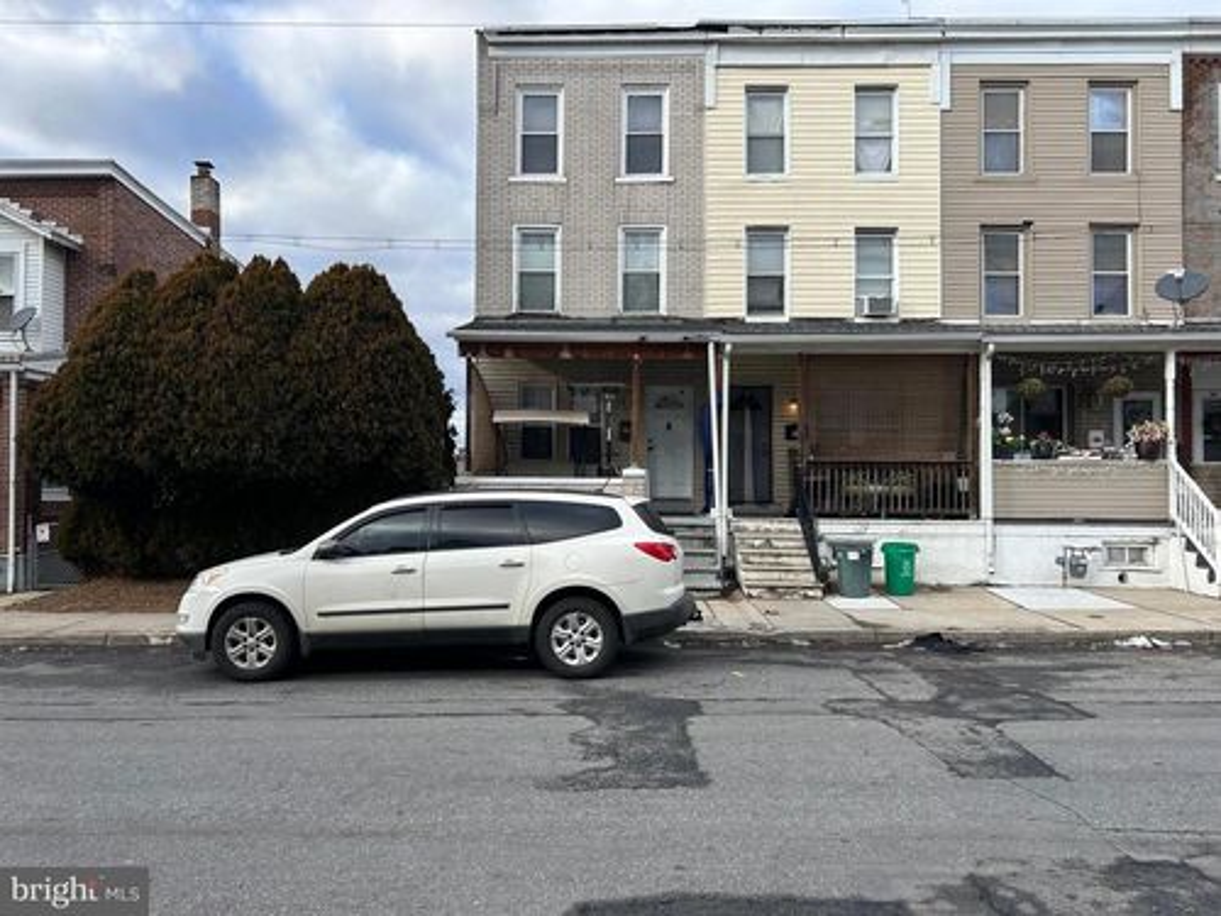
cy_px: 458
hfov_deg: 67.3
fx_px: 917
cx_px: 610
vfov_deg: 53.1
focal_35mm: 26
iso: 50
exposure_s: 1/1048
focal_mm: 5.7
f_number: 1.5
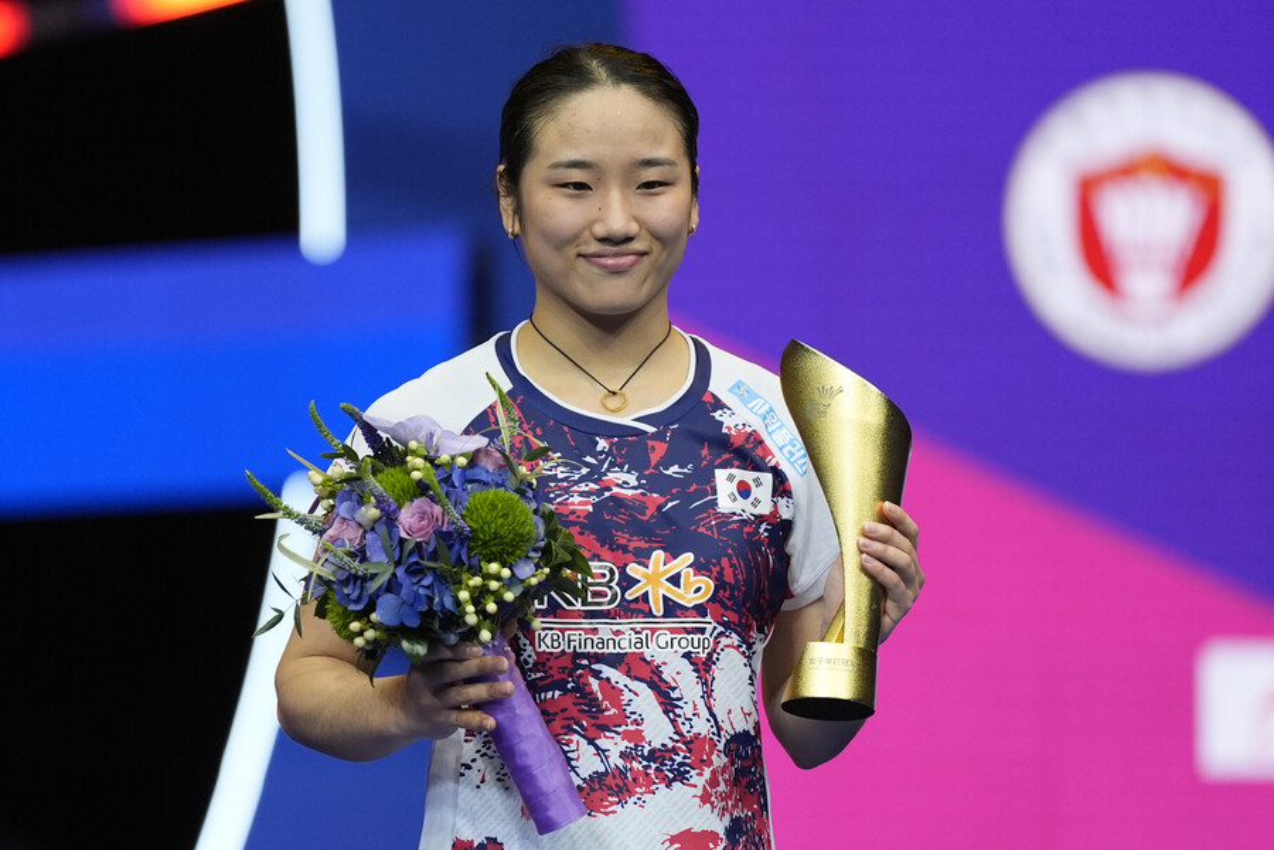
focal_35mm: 200
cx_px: 637
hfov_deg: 10.3
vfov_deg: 6.9
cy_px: 425
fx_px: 7077
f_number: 2.8
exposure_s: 1/1000
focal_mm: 200
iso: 1600
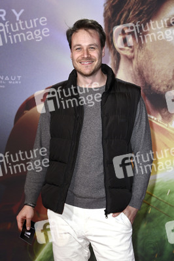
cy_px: 130
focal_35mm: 85
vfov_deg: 23.9
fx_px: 617
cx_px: 87
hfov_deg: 16.0
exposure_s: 1/125
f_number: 5.6
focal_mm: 85
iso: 1000
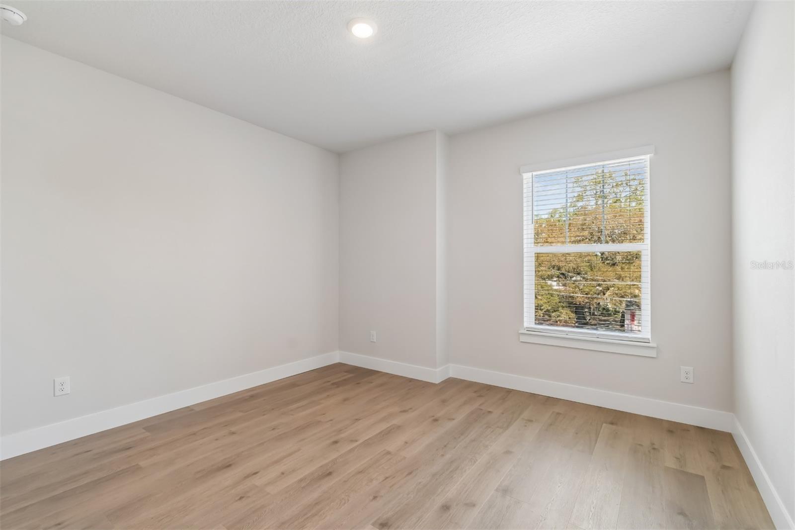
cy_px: 265
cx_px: 398
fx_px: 331
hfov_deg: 100.4
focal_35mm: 15
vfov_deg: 77.3
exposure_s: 1/13
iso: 100
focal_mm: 10
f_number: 7.1
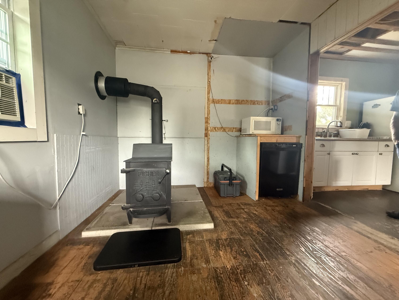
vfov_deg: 85.7
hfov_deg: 102.1
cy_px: 150
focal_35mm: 14
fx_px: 161
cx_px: 200
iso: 800
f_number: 2.2
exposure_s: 1/60
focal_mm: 2.22
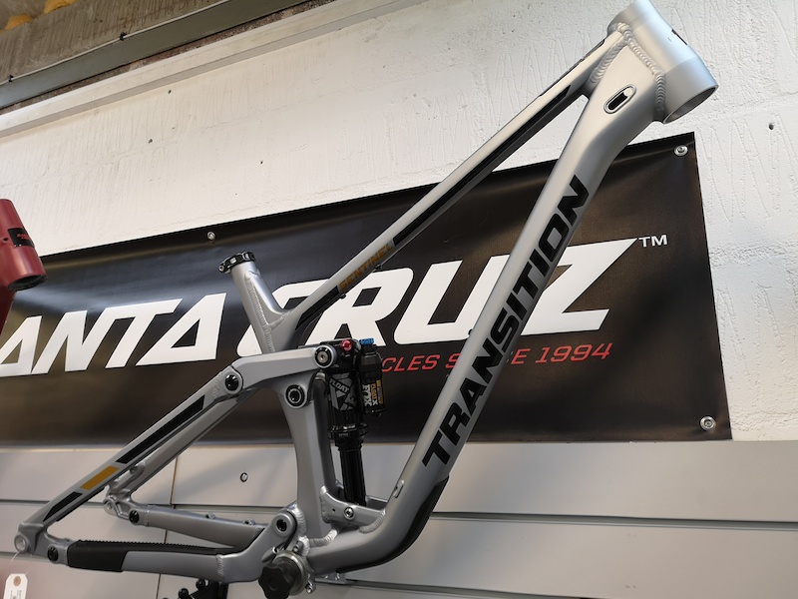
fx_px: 622
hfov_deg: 65.3
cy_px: 300
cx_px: 399
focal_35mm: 27
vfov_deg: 51.4
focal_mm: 3.95
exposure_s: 1/50
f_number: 1.8
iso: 125
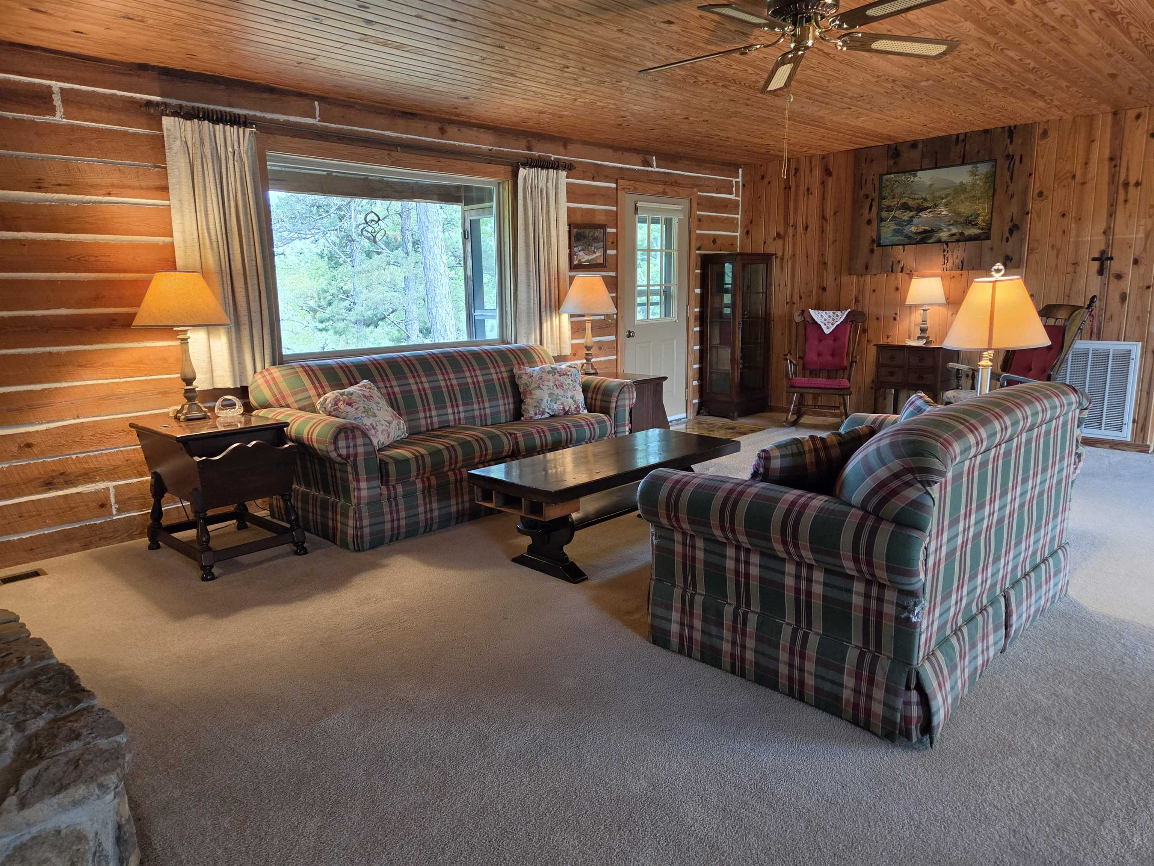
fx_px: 767
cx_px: 577
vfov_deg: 58.9
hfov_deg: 73.9
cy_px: 433
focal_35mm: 23
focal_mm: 5.4
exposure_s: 1/120
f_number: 1.8
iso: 400
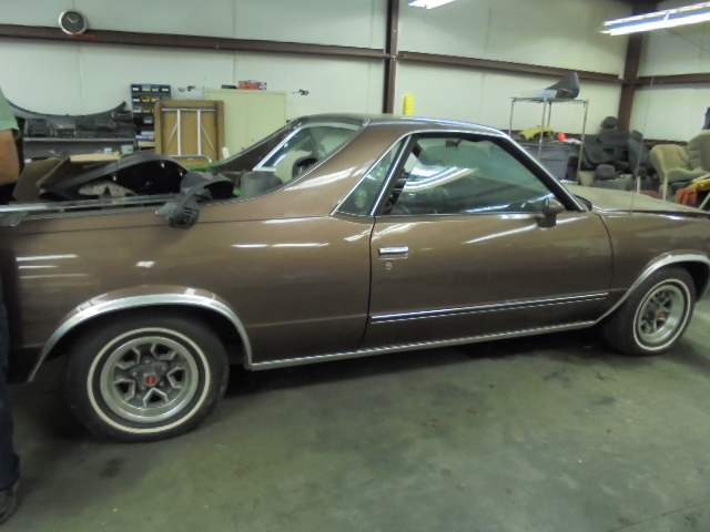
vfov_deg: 53.1
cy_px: 266
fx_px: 533
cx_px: 355
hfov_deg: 67.3
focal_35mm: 26
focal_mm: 4.6
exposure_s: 1/30
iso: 320
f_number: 3.5
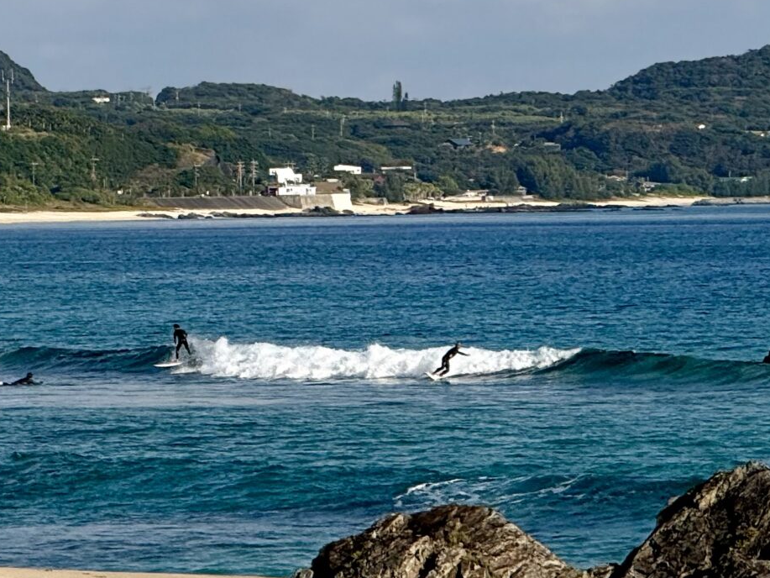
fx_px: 7453
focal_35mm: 335
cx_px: -254
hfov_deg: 5.9
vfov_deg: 4.4
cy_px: -66
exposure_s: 1/2710
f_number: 2.8
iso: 64
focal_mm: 15.66
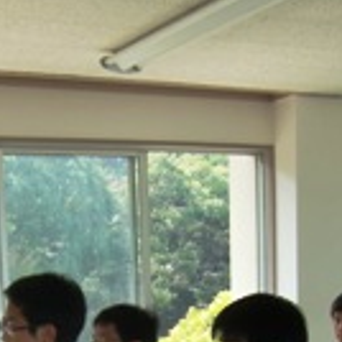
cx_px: 64
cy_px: 416
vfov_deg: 22.3
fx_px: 794
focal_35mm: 71
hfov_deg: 23.9
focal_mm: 4.3
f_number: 3.2
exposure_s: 1/125
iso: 64
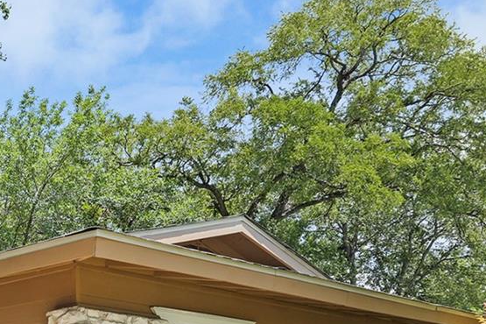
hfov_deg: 25.4
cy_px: 442
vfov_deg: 20.1
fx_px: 821
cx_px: -231
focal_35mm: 61
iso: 320
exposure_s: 1/80
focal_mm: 16.5
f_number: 8
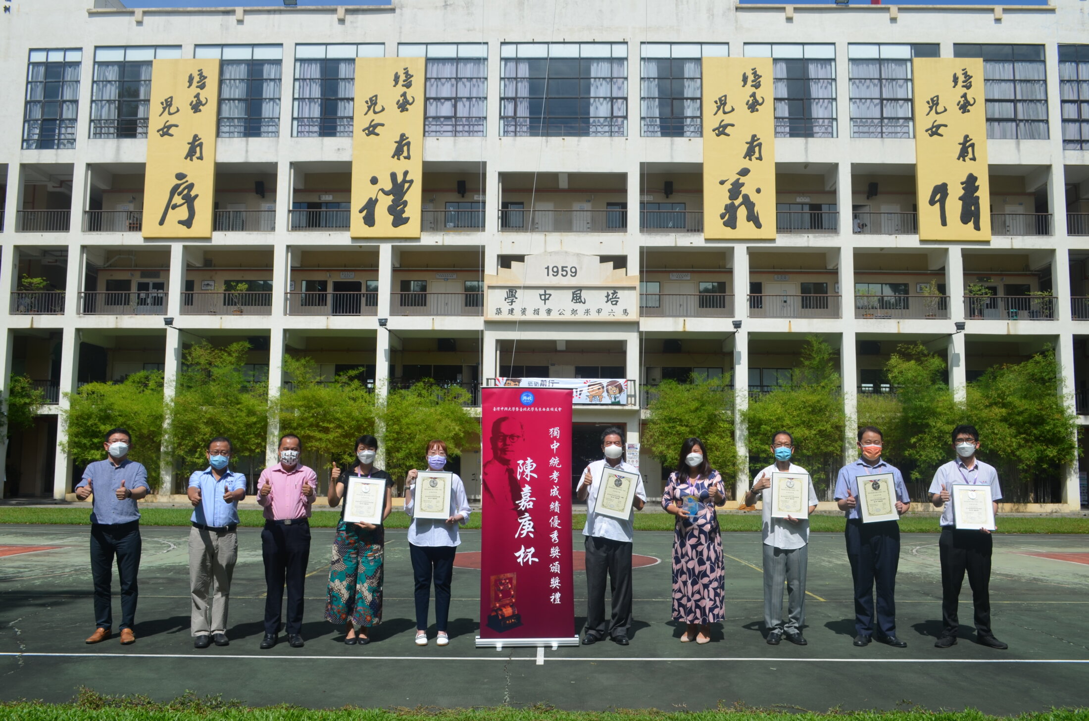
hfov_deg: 57.3
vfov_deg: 39.8
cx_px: 544
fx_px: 996
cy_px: 360
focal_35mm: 33
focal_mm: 22
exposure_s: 1/320
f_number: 9
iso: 100
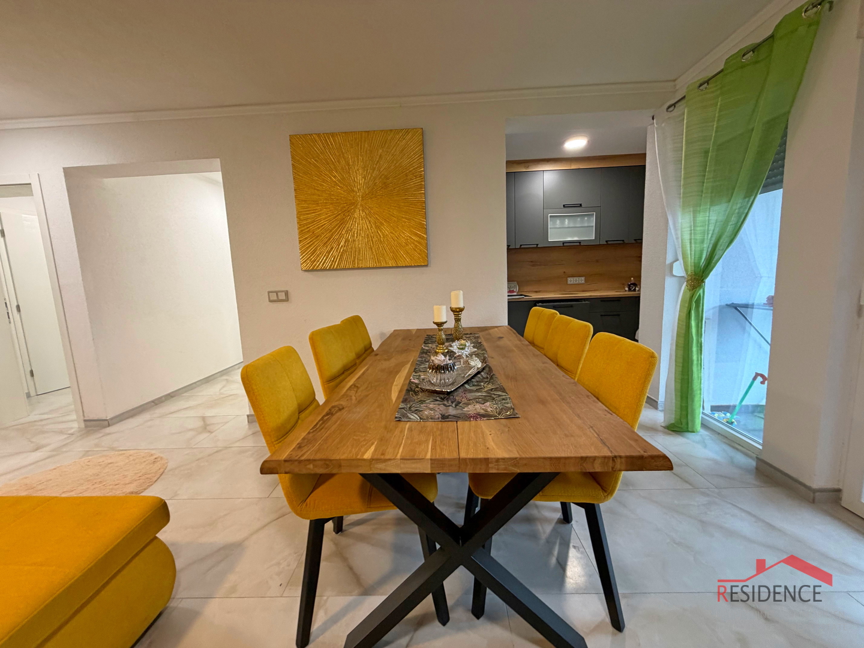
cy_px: 324
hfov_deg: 102.1
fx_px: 349
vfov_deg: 85.7
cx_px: 432
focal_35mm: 14
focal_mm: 2.22
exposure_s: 1/50
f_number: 2.2
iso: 200
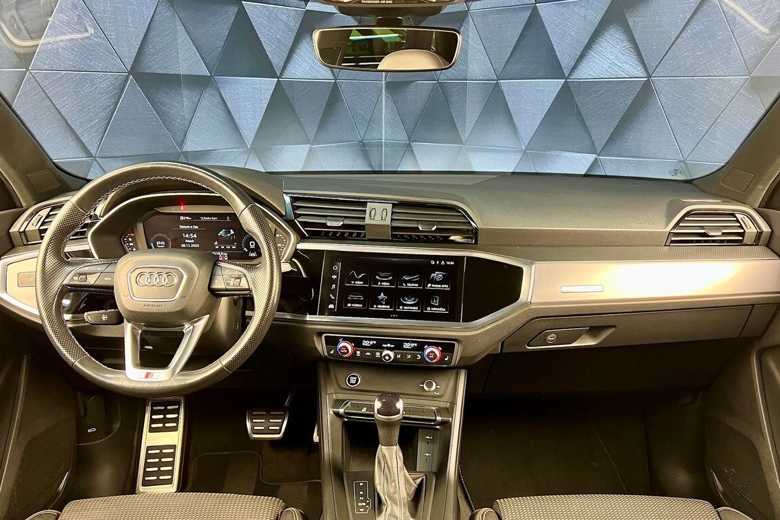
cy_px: 299
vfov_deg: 46.3
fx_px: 607
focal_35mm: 28
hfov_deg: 65.5
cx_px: 390
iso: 400
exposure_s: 1/50
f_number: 1.5
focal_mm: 5.7
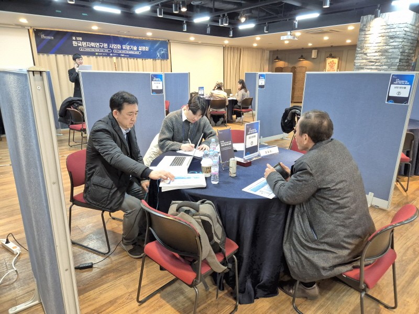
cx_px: 210
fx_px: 278
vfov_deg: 58.9
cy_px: 157
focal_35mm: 23
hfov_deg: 73.9
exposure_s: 1/60
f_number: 1.8
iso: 200
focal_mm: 5.4
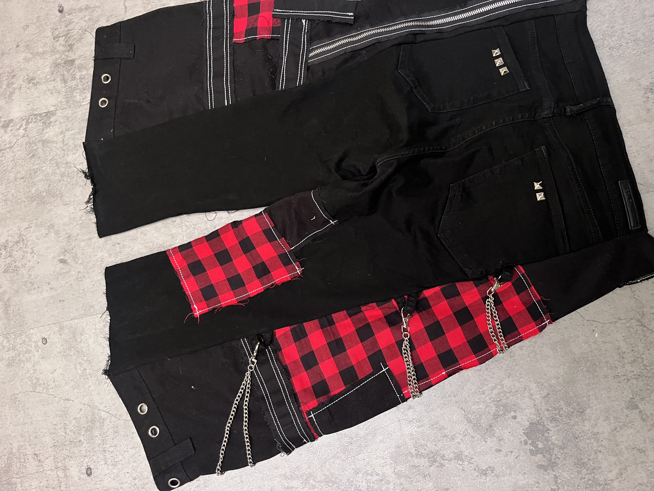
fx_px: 491
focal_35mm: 26
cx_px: 327
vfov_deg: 53.1
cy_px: 246
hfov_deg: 67.3
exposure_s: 1/32
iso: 640
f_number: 1.6
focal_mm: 5.1
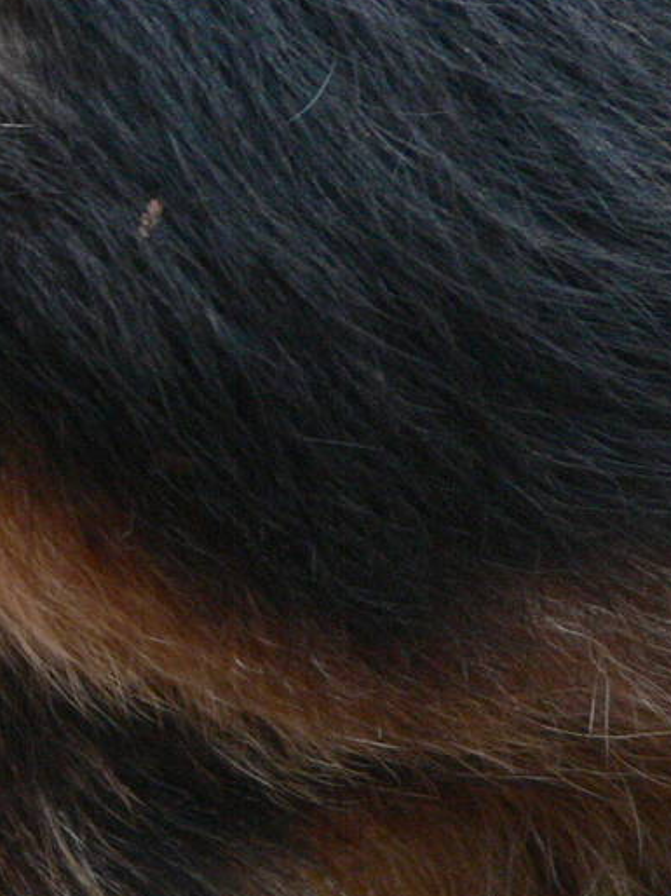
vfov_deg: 1.7
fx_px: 29954
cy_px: -82
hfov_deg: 1.3
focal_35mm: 1158
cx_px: 80
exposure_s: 1/30
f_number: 3.7
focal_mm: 78.7
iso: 200
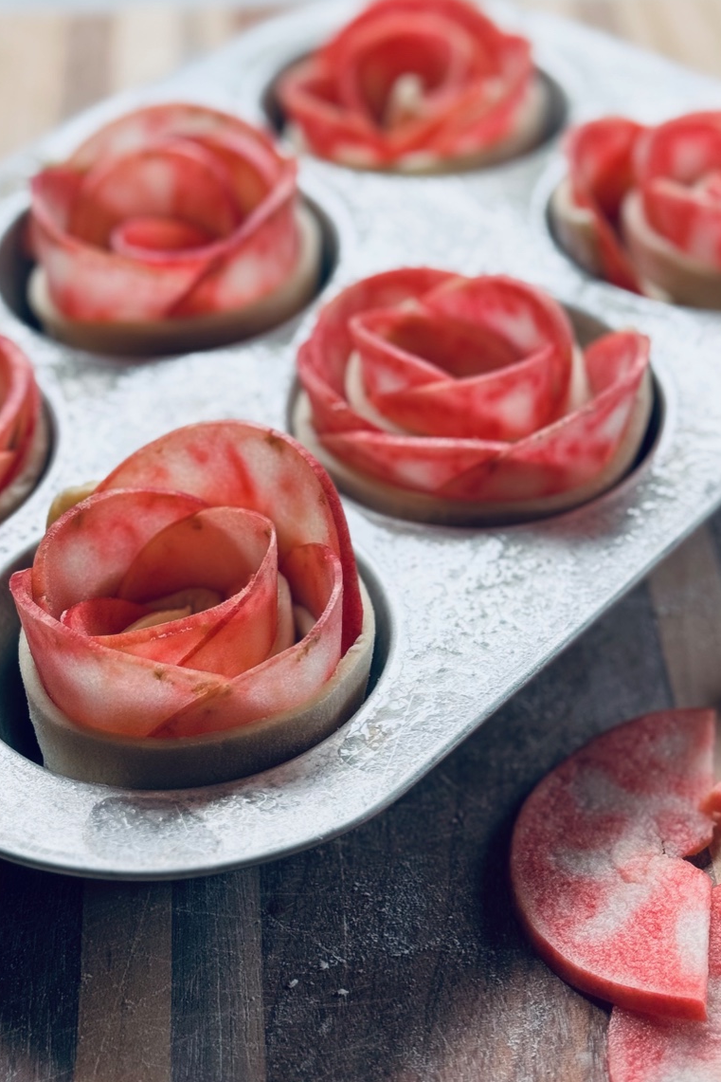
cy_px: 604
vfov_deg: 35.6
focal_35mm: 56
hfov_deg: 24.2
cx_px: 427
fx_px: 1682
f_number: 1.78
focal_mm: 6.86
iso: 80
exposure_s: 1/121
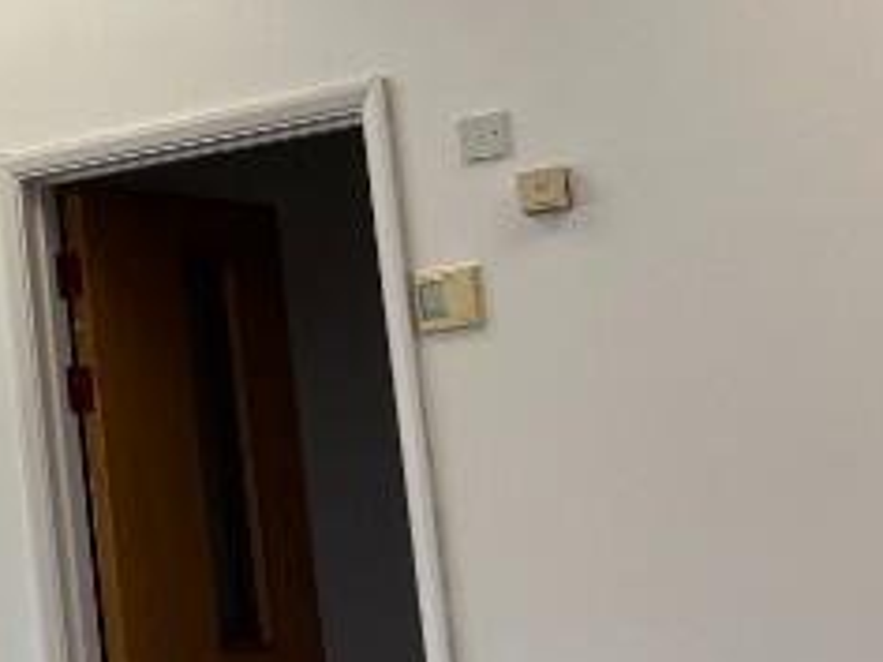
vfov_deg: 13.1
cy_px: 318
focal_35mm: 113
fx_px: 2882
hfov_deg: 13.9
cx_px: -1029
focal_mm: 5.7
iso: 40
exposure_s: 1/290
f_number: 1.5
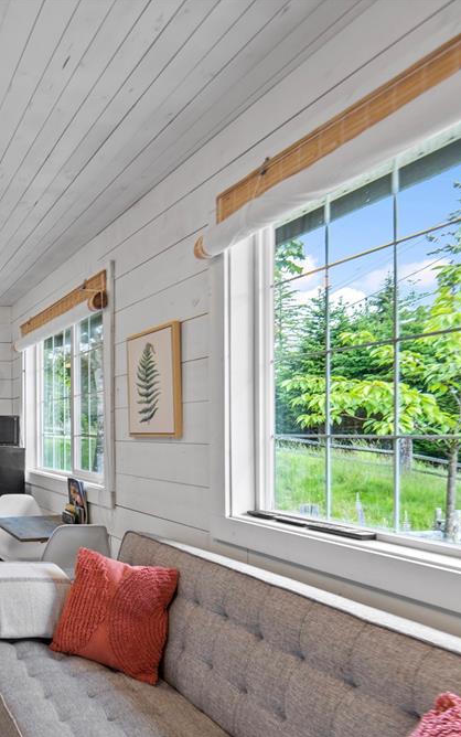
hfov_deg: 37.6
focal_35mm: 25
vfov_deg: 72.5
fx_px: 502
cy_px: 375
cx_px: -88
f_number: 5
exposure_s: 1/6
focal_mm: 16
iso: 400
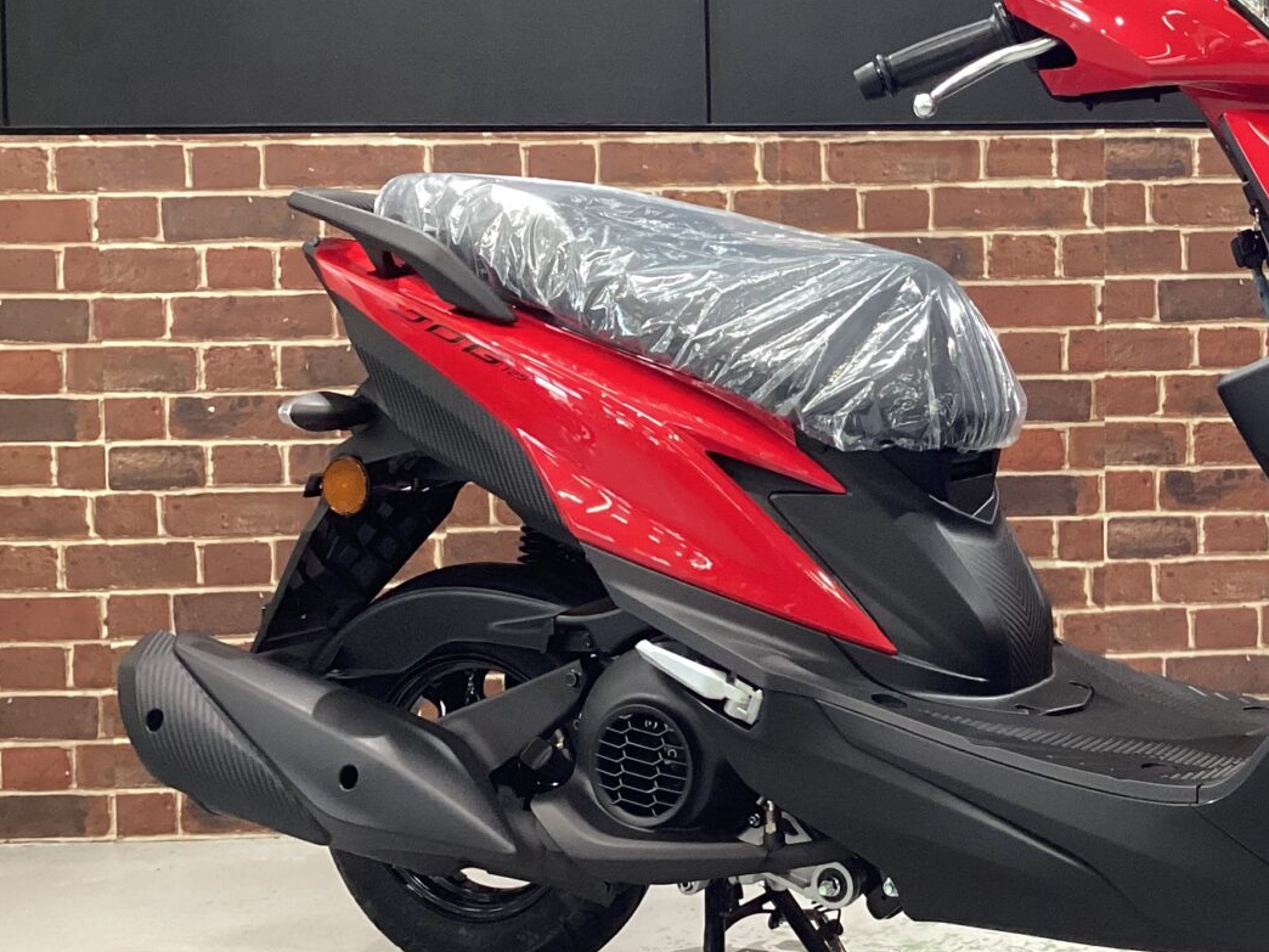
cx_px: 1085
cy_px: 353
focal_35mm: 57
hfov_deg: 32.5
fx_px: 2090
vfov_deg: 25.6
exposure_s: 1/50
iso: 250
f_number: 2.4
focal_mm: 3.3
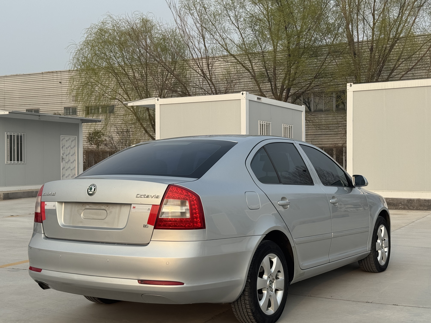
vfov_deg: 30.3
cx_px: 216
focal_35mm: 48
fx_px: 598
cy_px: 162
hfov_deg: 39.7
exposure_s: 1/2110
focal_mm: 6.76
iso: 64
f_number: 1.78
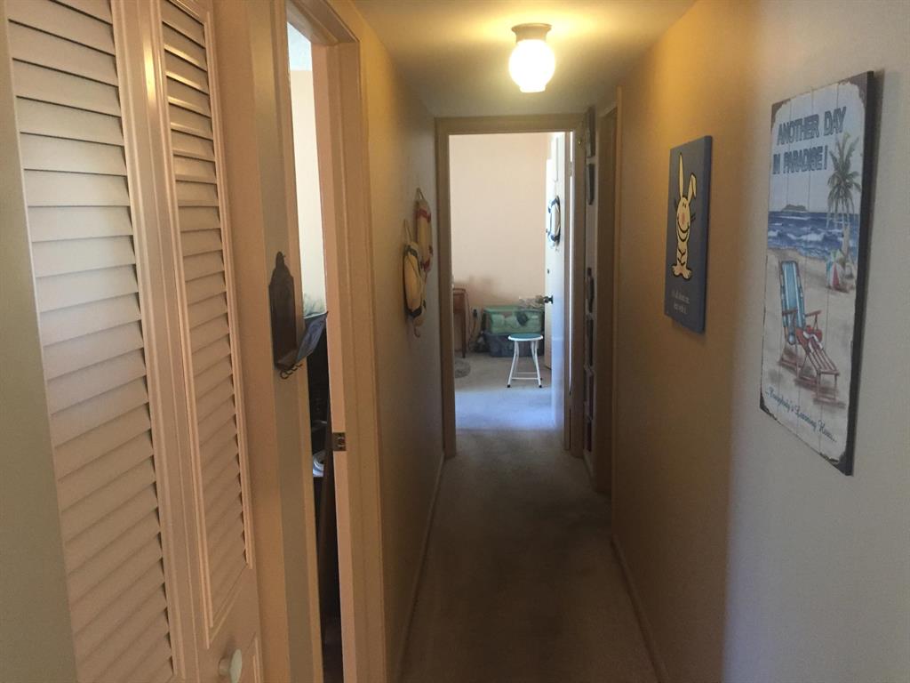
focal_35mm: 29
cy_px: 342
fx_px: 762
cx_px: 455
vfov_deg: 48.2
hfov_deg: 61.7
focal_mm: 4.15
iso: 250
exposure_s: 1/17
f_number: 2.2
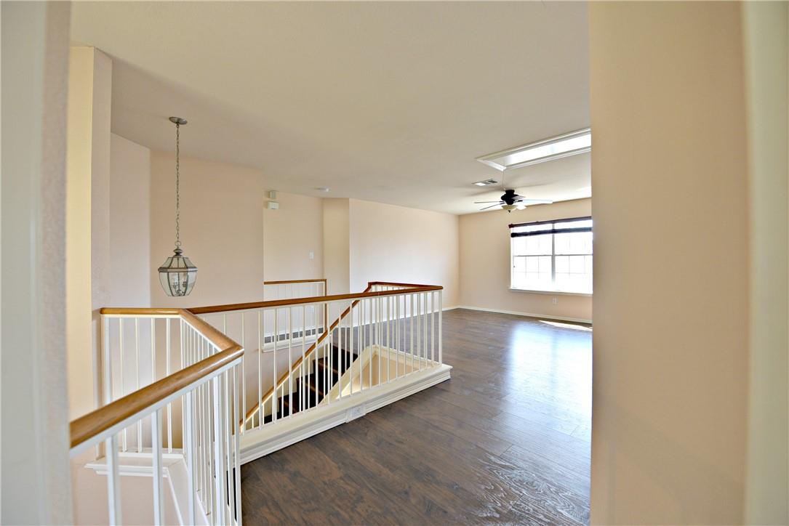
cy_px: 263
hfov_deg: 104.2
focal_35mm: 14
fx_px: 307
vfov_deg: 81.2
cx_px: 394
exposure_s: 1/80
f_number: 4.5
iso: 400
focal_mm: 14
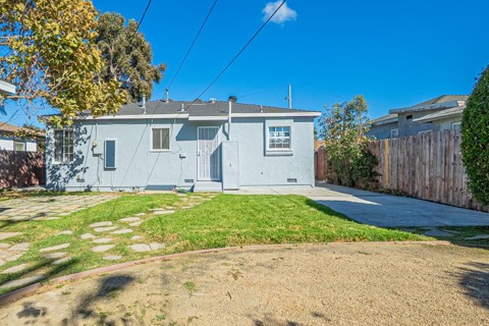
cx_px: 214
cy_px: 164
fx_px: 272
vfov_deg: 61.9
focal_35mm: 20
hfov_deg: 83.6
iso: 400
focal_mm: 10
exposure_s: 1/8000
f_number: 8
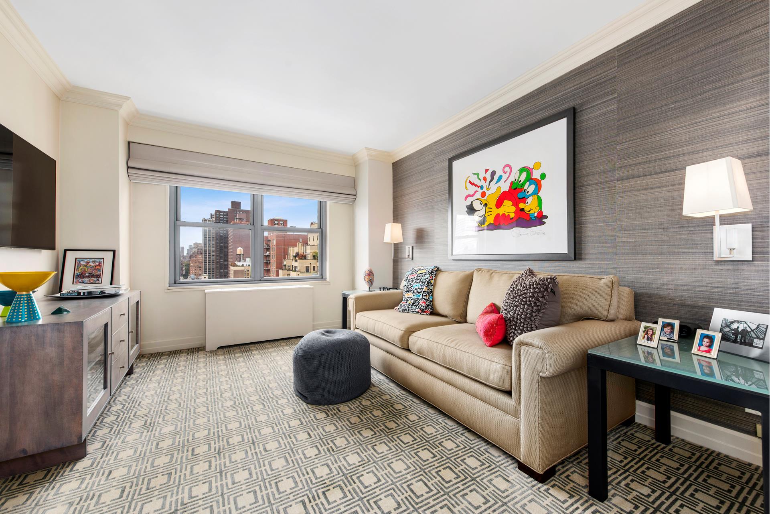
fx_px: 299
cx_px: 385
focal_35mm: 14
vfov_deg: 81.2
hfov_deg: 104.2
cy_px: 257
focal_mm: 14
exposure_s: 1/6
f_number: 8
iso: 100
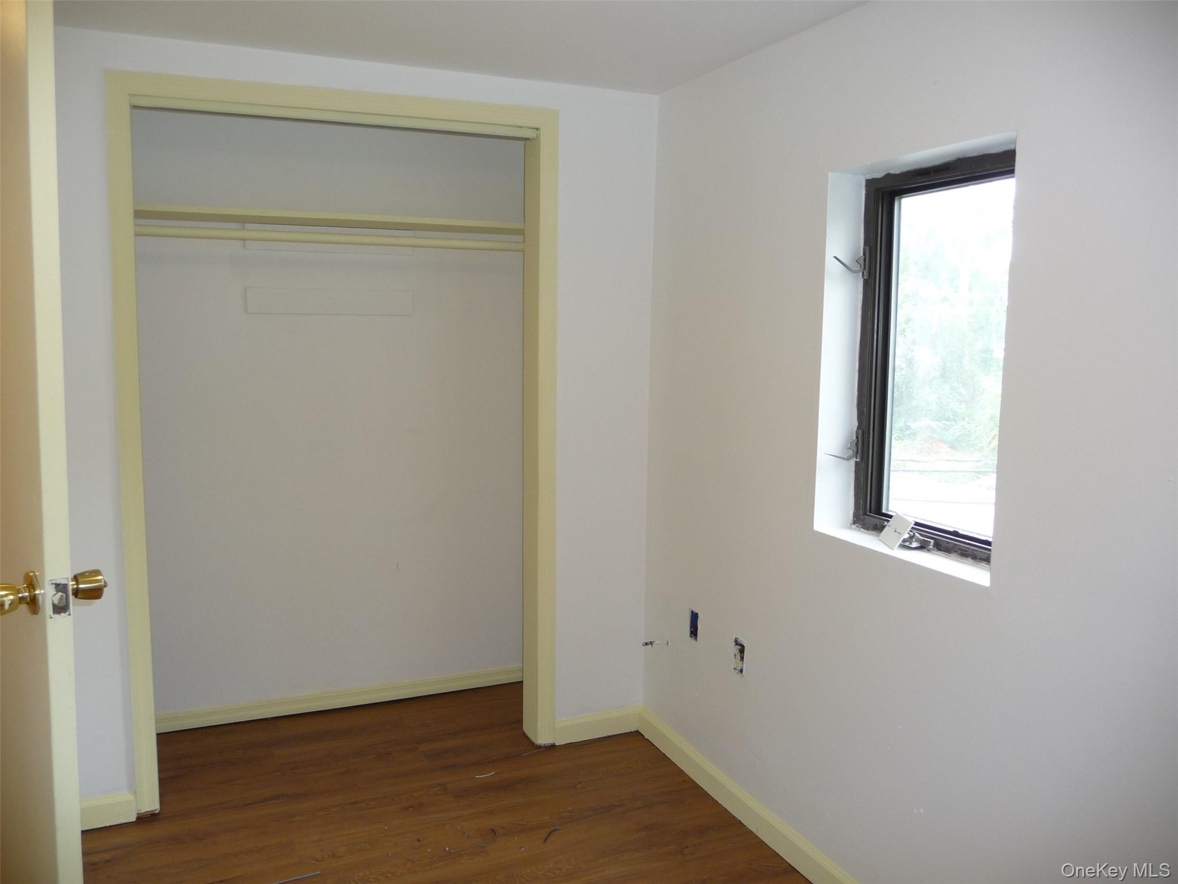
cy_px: 442
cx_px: 589
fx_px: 953
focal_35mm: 28
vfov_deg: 49.7
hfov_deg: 63.4
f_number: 3.3
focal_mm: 4.7
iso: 100
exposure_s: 1/30
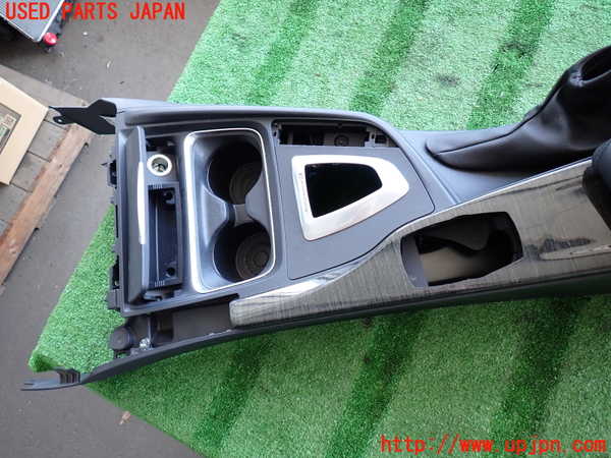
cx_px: 306
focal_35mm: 25
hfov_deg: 69.4
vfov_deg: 54.9
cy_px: 229
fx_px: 441
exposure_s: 1/60
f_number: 2
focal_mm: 4.5
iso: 200
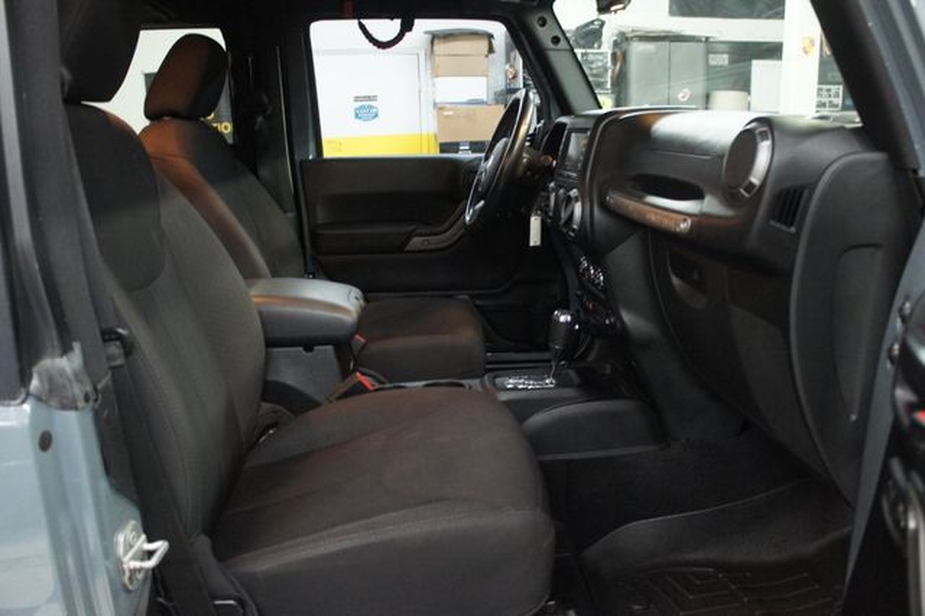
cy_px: 308
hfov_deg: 67.4
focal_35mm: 27
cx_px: 462
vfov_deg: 47.9
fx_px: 693
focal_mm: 18
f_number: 3.5
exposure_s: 1/25
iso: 1600
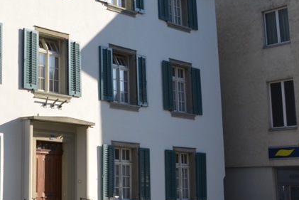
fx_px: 640
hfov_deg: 24.5
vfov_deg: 17.4
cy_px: 14
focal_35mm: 77
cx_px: -29
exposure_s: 1/250
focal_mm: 18
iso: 100
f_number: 6.3
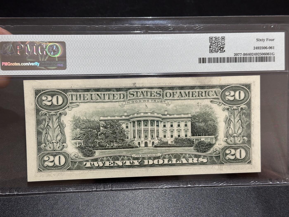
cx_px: 144
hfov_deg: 39.7
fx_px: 401
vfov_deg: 30.3
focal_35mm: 48
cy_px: 108
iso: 100
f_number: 1.78
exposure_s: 1/50
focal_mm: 6.86
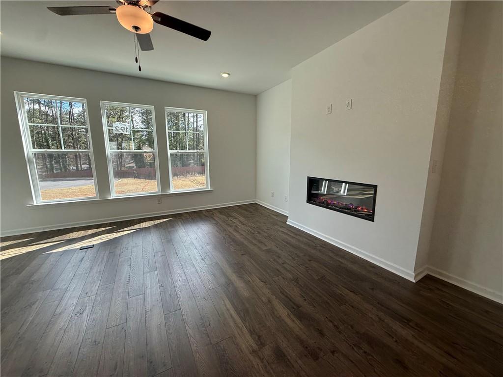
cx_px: 252
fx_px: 203
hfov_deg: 102.1
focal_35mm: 14
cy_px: 188
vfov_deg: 85.7
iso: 64
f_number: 2.2
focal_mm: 2.22
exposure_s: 1/218
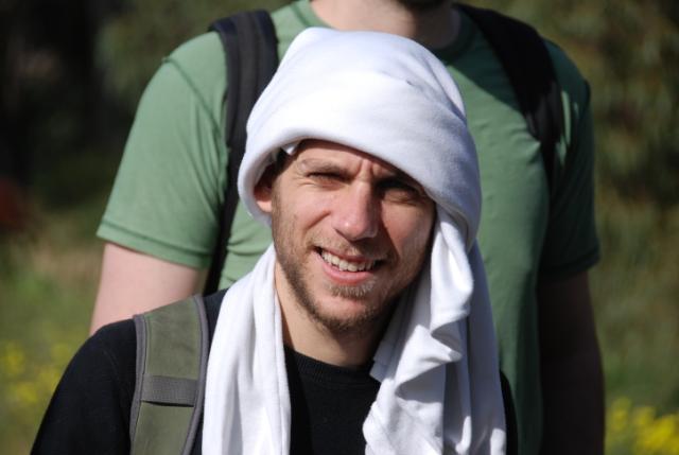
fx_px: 4251
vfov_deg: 6.1
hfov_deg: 9.1
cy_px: 228
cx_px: 340
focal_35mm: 225
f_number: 5.6
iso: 200
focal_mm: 150
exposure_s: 1/1000
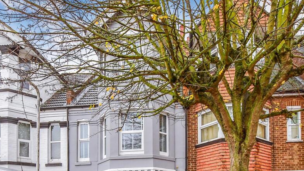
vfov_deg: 34.0
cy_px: 128
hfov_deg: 57.9
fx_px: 274
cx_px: 136
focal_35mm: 34
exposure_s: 1/20
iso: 200
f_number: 8
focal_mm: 17
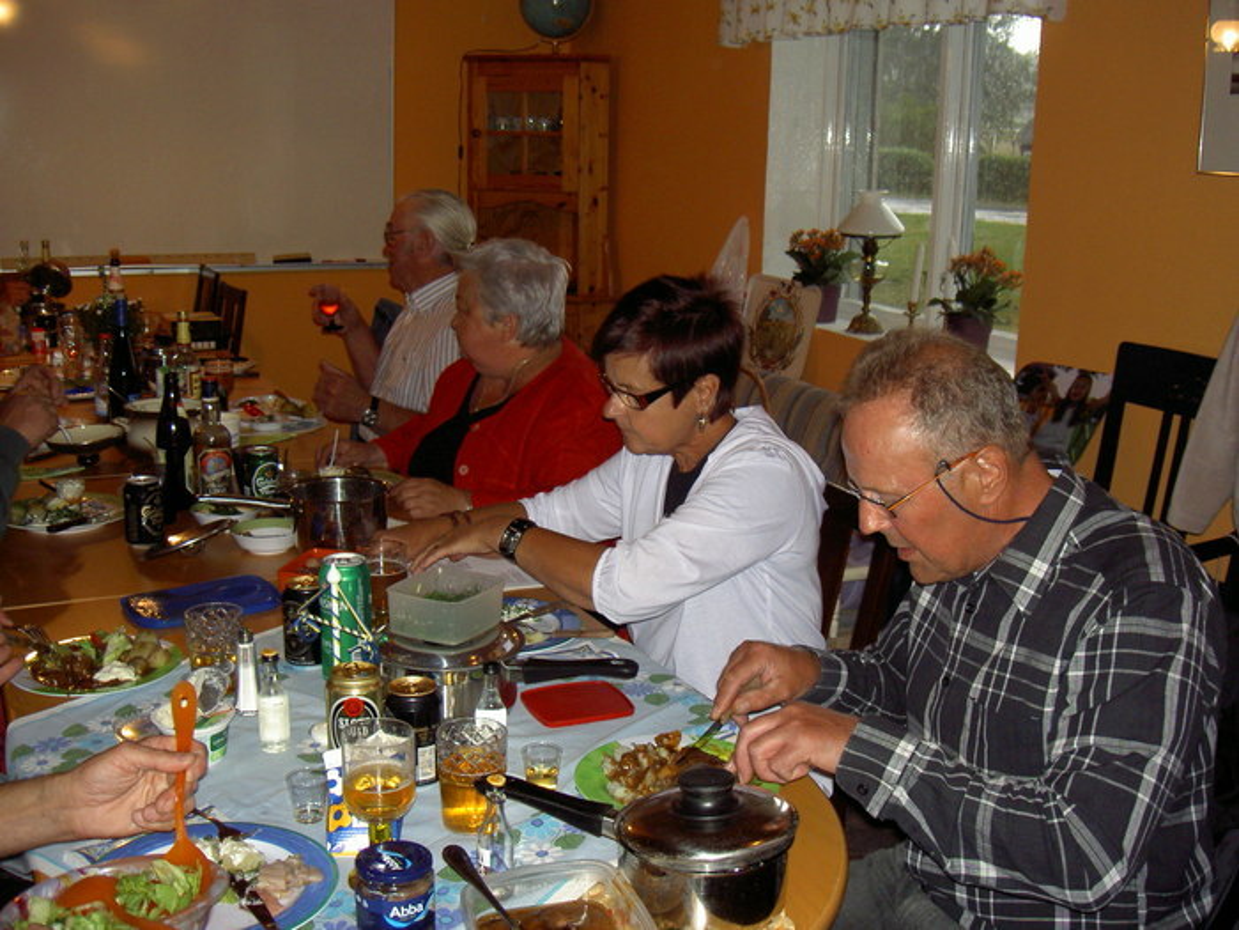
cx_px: 620
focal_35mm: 39
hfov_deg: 47.9
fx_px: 1396
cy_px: 465
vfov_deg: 36.8
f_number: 2.8
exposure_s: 1/60
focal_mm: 8
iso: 200
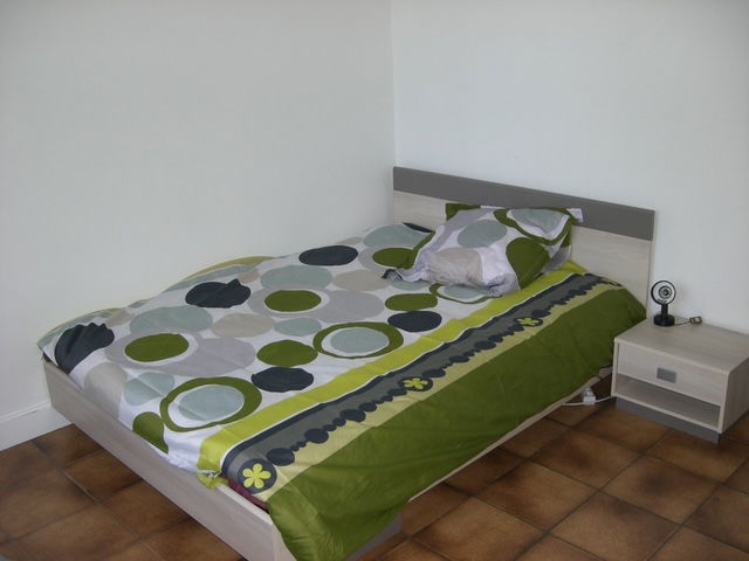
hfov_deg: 49.0
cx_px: 374
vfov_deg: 37.7
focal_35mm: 38
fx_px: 822
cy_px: 280
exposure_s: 1/60
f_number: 2.7
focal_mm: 6.2
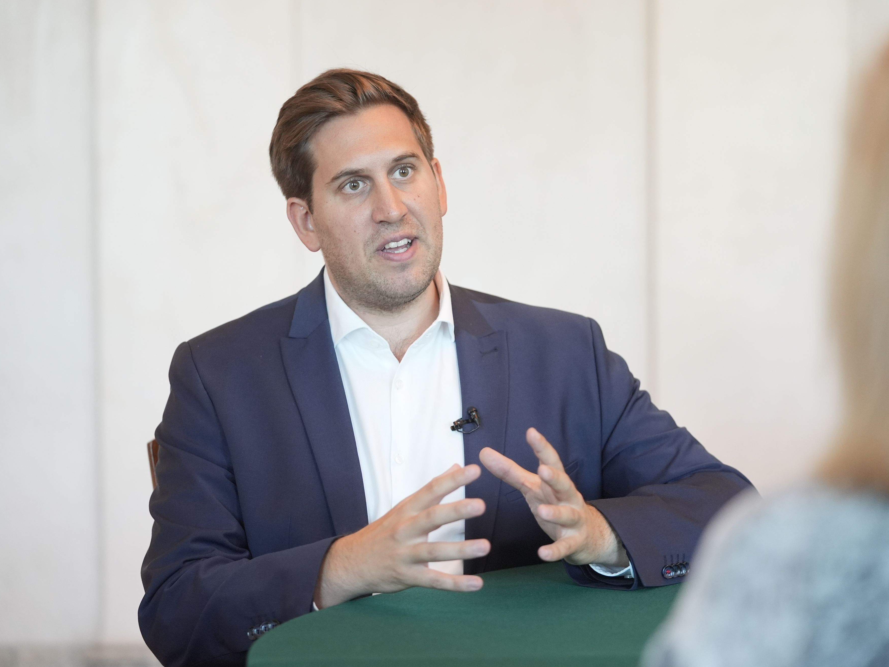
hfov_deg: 20.6
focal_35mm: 95
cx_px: 482
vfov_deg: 15.6
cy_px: 335
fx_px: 2440
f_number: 2.8
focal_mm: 87
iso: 2500
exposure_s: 1/250
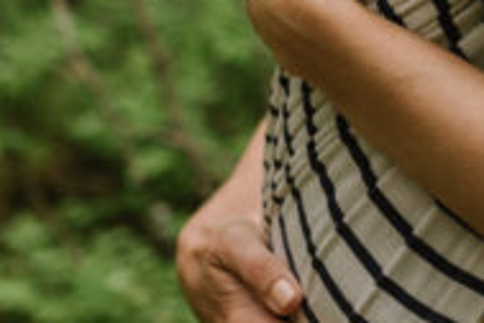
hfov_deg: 10.5
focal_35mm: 190
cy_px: -105
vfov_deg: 7.2
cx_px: 674
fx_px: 2554
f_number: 2.2
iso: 250
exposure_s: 1/400
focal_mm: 35
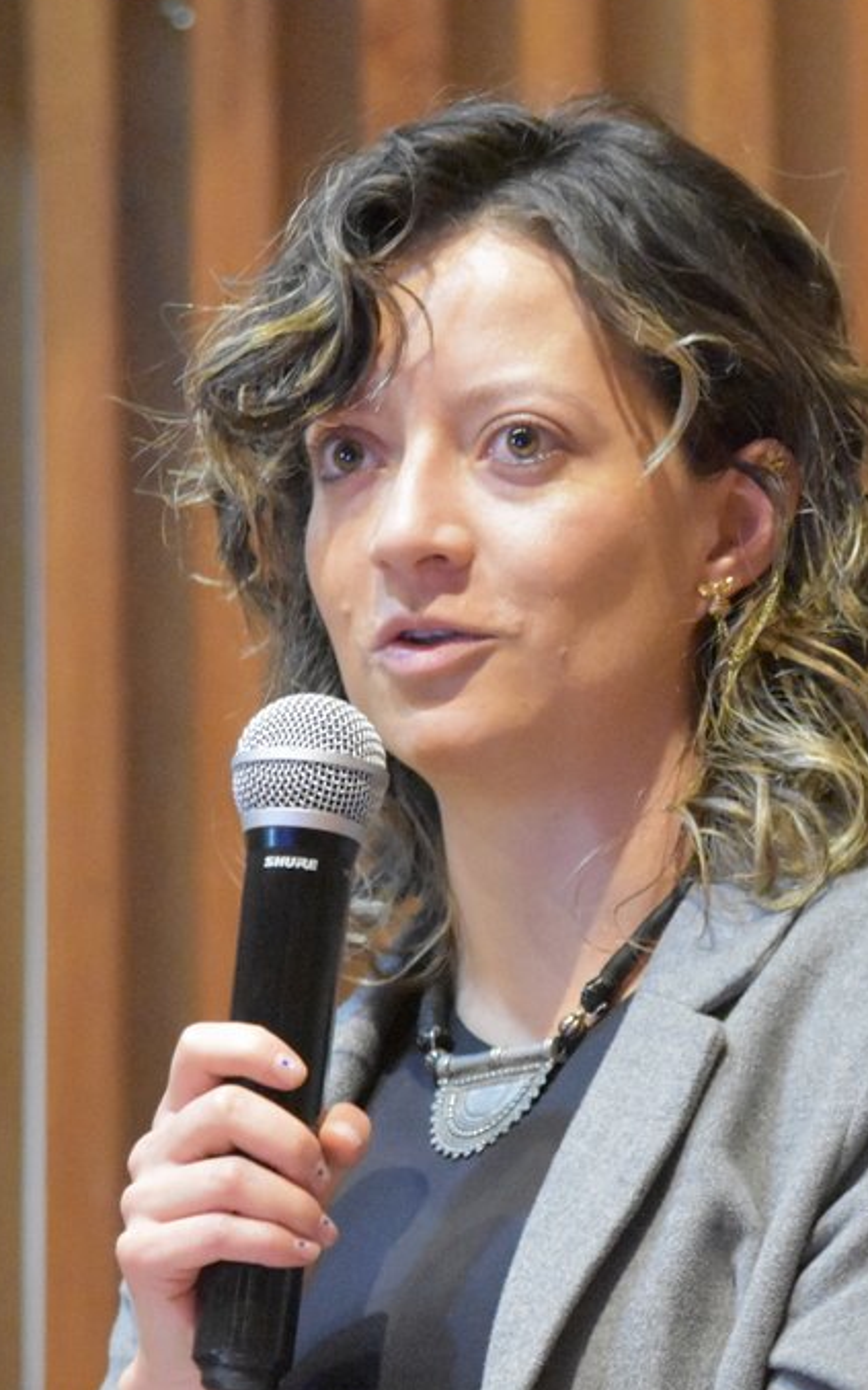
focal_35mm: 366
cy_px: 659
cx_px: 646
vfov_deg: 5.7
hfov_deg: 3.6
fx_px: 13852
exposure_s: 1/50
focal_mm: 135
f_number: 4.8
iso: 12800
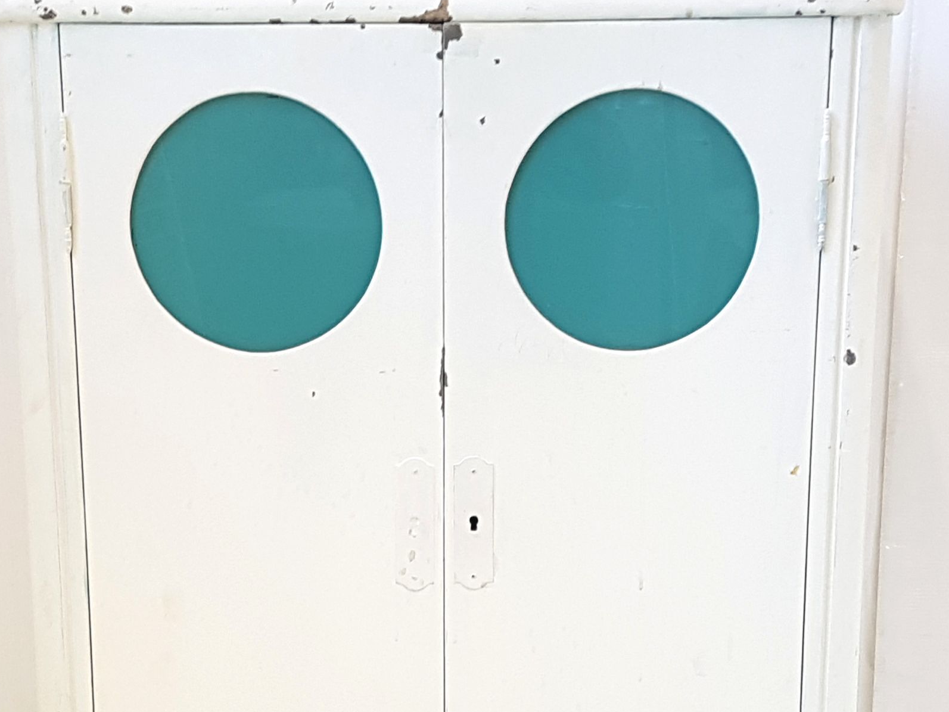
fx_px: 1289
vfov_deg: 30.3
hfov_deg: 40.3
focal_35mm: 47
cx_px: 410
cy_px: 545
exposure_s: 1/50
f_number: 1.7
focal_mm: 4.2
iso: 80
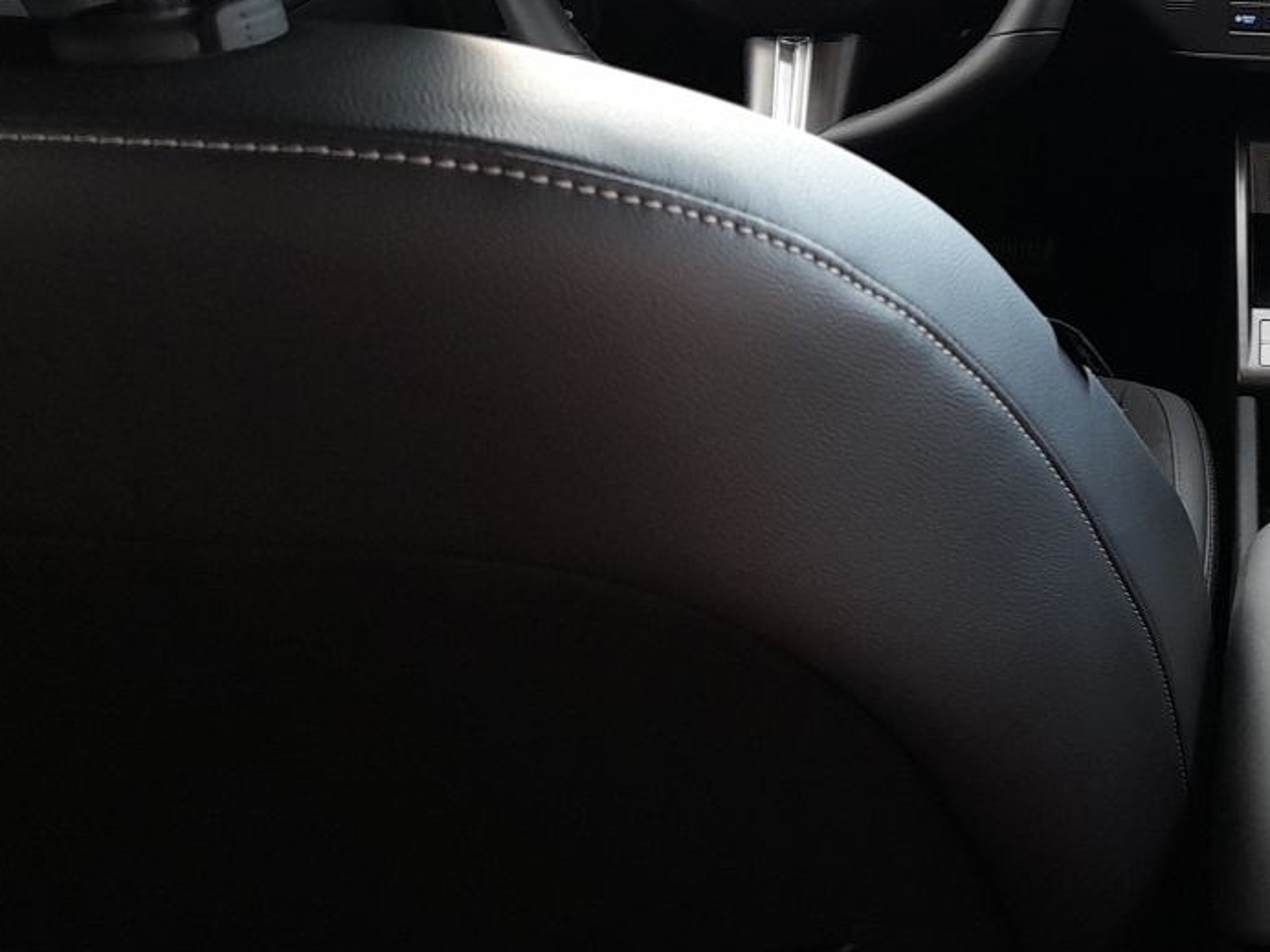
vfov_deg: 27.0
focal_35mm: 52
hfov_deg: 33.4
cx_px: 1294
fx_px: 1908
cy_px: 83
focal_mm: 4.6
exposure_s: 1/50
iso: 105
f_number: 2
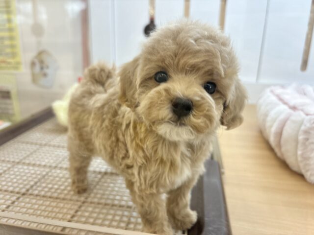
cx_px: 157
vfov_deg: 53.1
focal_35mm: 26
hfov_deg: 67.3
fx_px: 236
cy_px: 118
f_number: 1.6
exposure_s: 1/100
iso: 100
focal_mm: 5.96
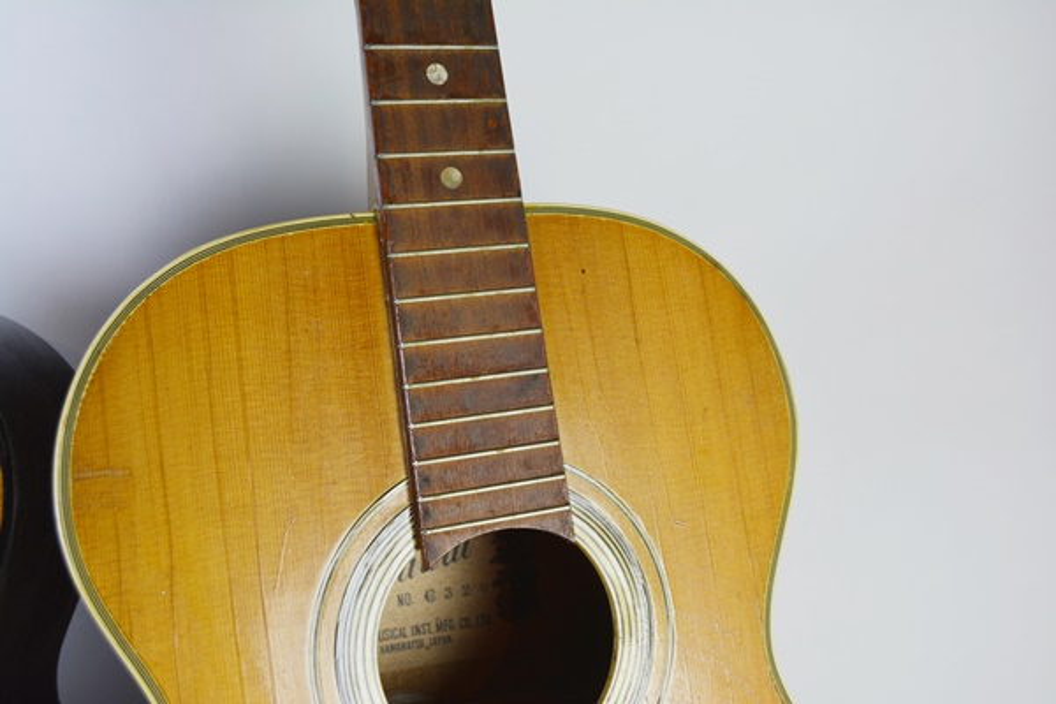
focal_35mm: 39
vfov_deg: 34.2
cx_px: 528
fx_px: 1144
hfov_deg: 49.6
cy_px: 352
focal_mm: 26
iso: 400
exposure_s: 1/100
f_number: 5
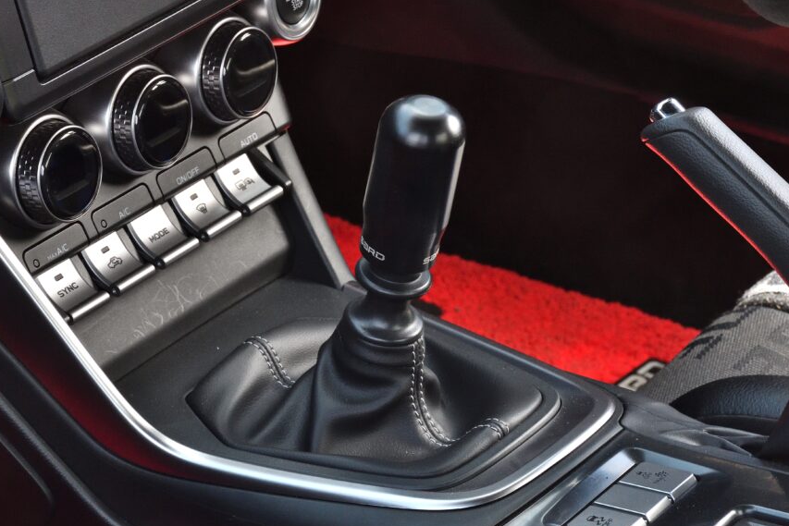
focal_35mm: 180
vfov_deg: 7.6
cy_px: 256
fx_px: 3945
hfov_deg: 11.4
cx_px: 407
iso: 1600
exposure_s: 1/100
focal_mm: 100
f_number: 16
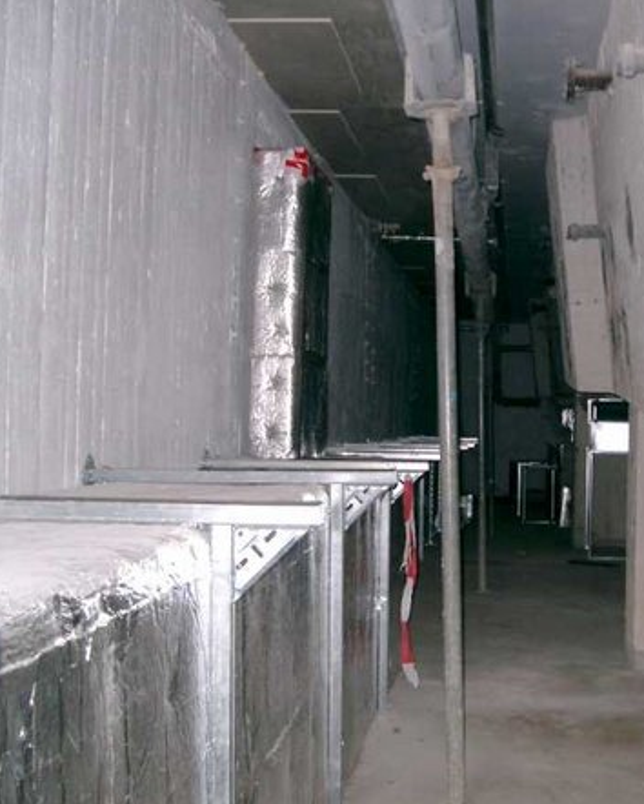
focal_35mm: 49
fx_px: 1167
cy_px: 402
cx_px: 446
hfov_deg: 30.6
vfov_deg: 38.0
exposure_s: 1
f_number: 2.6
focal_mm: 7.6
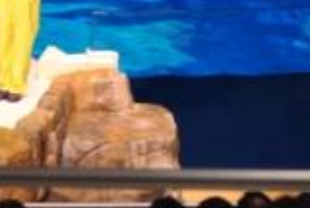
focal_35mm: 230
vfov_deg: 6.0
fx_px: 1986
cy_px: 62
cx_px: -81
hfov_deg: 8.8
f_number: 4
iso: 400
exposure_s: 1/30
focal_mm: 55
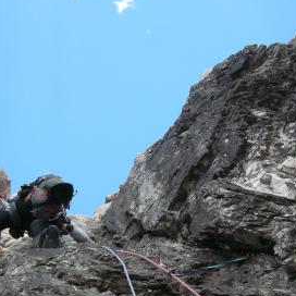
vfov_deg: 22.1
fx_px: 745
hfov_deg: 22.5
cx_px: 153
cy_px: 247
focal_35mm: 77
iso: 64
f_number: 2.8
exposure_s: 1/276
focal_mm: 7.9
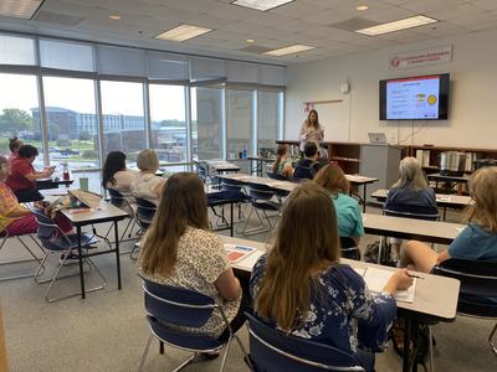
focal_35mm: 26
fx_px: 373
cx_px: 248
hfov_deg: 67.3
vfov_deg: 53.1
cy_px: 186
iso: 80
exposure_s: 1/120
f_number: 1.8
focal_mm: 4.25
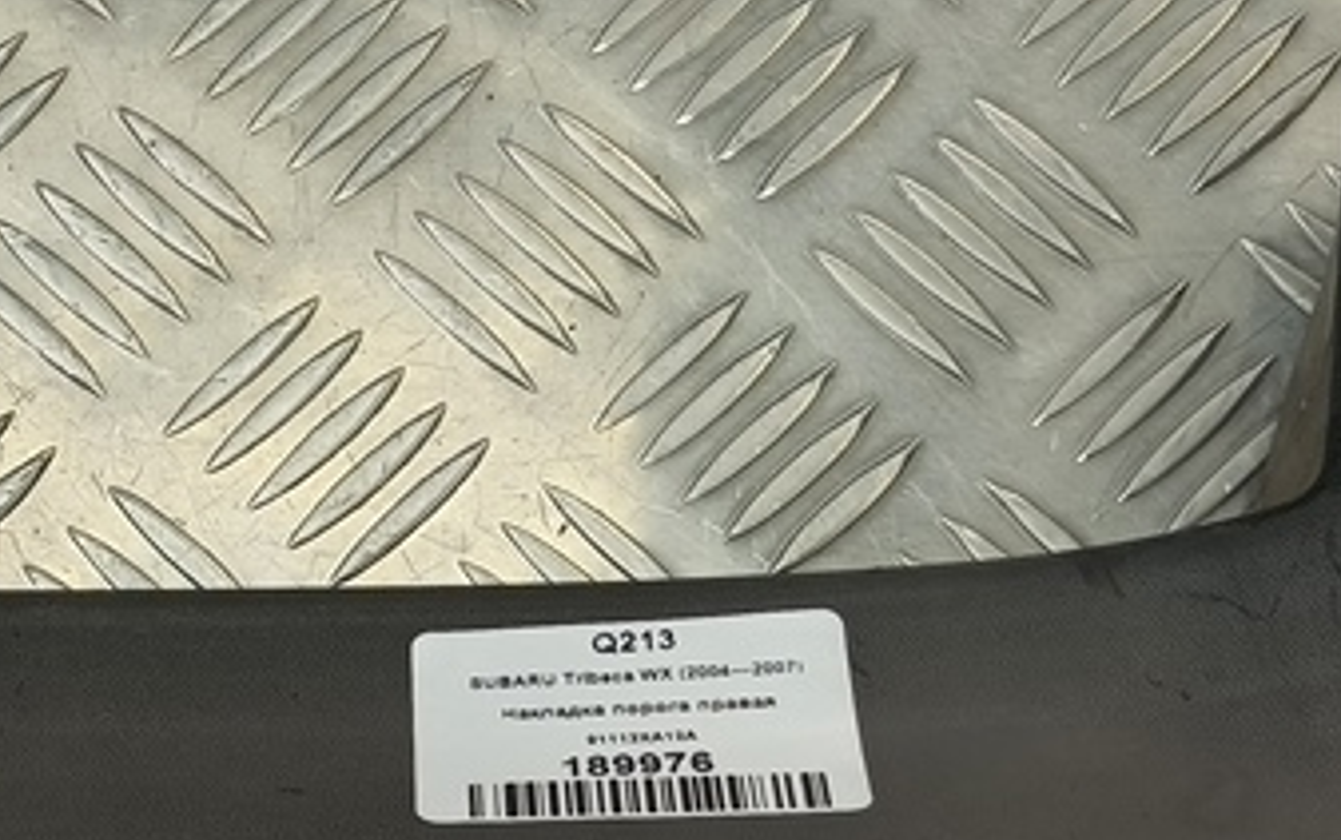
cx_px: 450
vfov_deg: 17.1
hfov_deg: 27.7
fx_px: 2706
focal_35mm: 74
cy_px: 920
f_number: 1.6
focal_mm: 4.11
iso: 92
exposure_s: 1/50
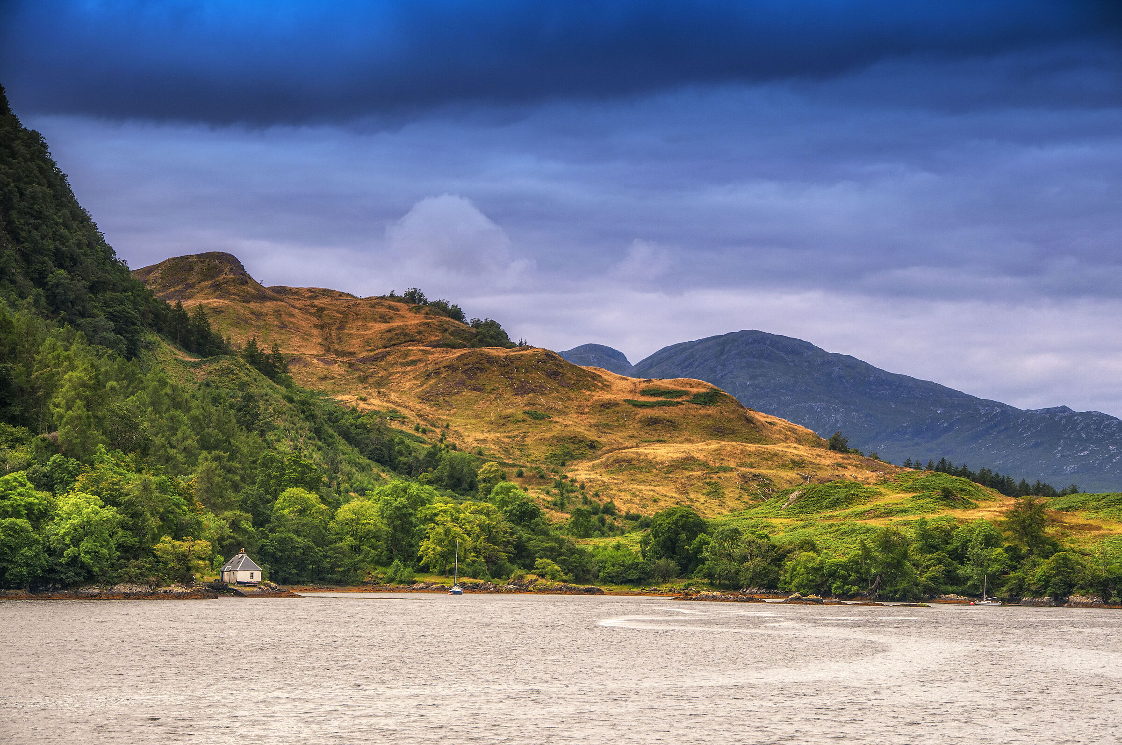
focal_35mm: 123
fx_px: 3829
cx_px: 561
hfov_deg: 16.7
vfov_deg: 11.1
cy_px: 372
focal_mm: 82
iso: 200
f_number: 8
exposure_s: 1/640
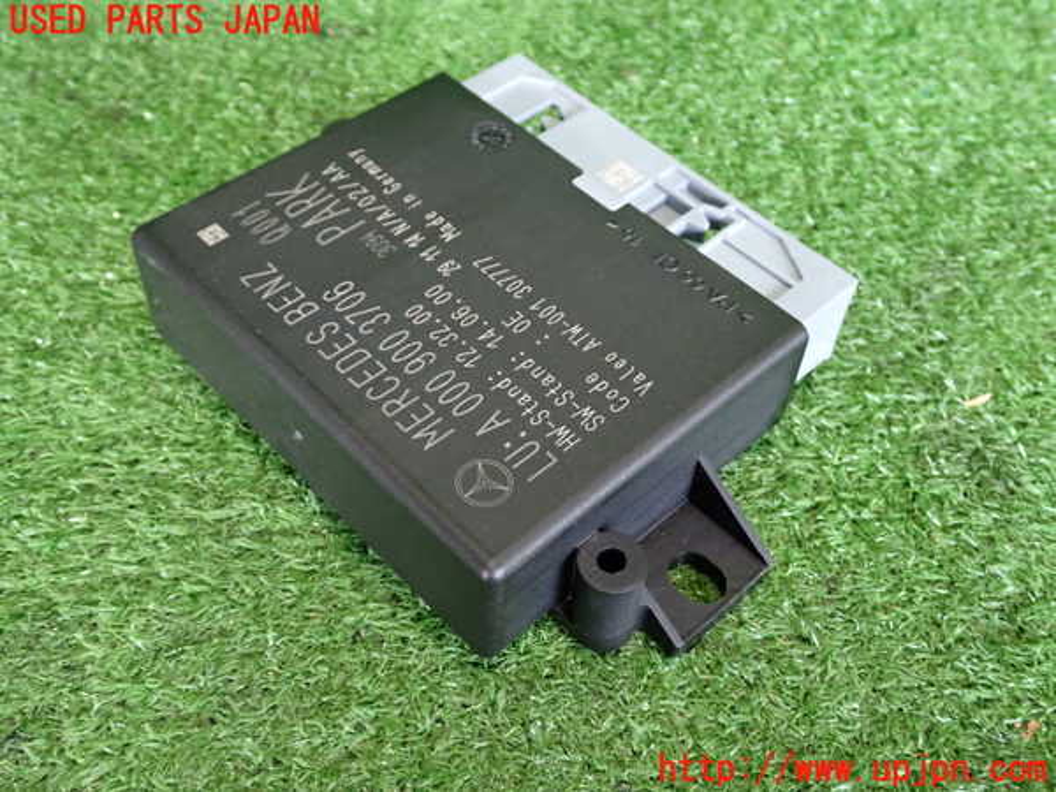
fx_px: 1159
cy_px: 396
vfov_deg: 37.7
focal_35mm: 38
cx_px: 528
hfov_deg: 49.0
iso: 800
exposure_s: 1/25
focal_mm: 6.83
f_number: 2.7
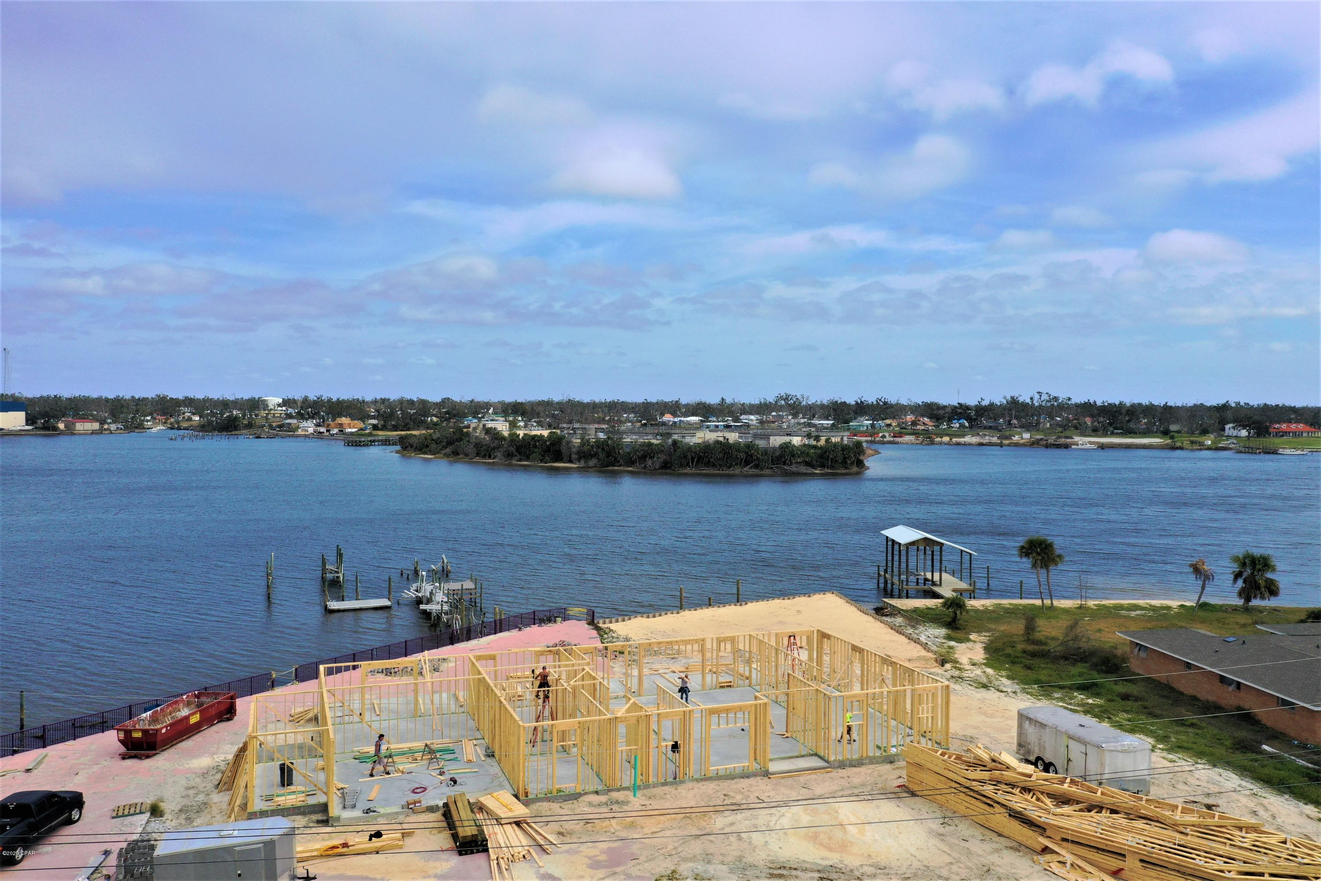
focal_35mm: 28
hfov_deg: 65.5
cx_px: 660
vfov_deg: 46.4
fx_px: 1027
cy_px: 440
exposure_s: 1/800
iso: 100
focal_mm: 10.26
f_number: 5.6
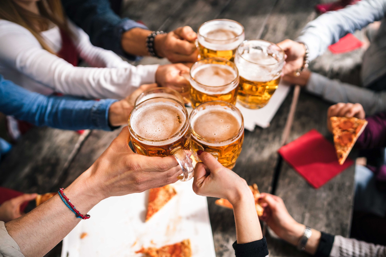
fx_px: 375
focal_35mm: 35
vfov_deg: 37.9
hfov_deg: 54.4
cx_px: 193
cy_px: 128
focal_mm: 35
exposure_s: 1/2500
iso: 250
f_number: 2.5
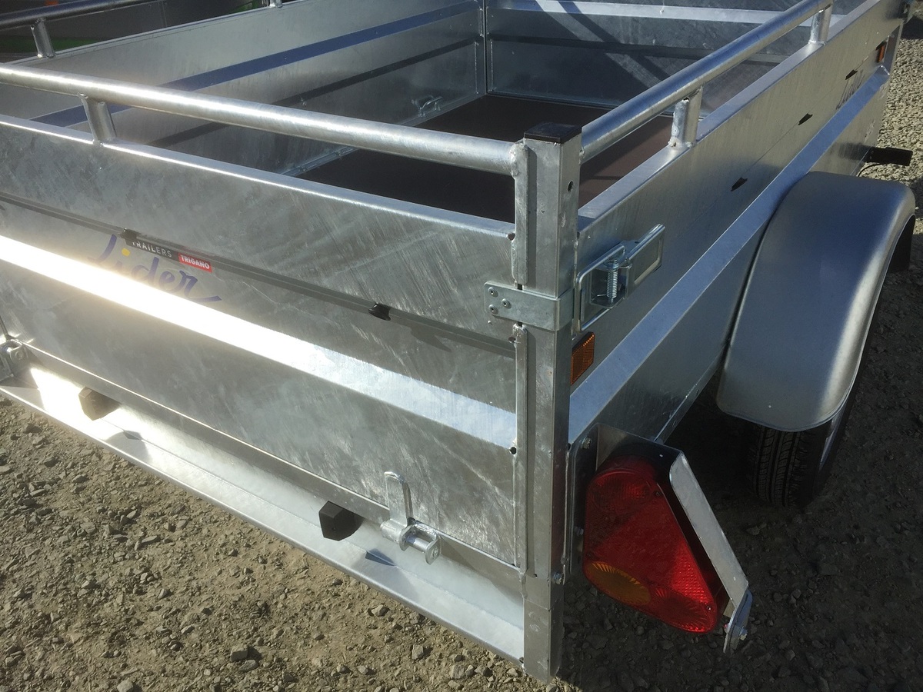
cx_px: 462
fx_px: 773
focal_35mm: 29
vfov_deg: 48.2
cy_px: 346
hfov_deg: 61.7
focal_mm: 4.15
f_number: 2.2
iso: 32
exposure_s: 1/2825
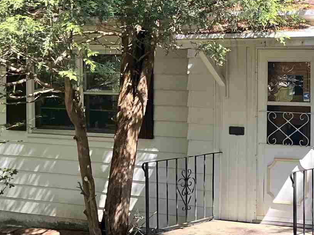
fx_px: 889
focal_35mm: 98
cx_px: 428
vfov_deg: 15.1
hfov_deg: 18.4
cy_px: 93
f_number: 1.6
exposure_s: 1/397
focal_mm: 5.1
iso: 50
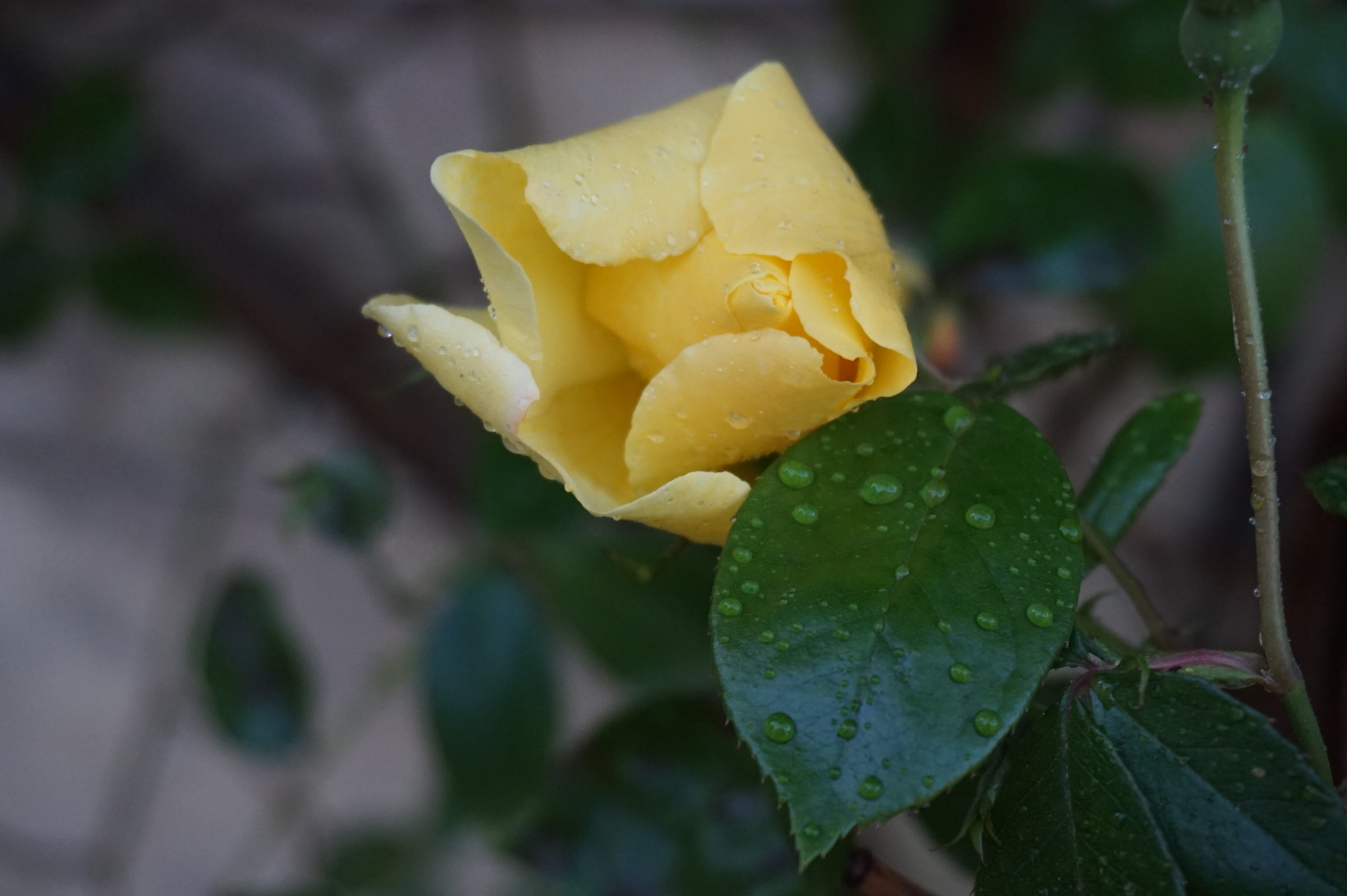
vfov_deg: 22.6
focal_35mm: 60
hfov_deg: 33.4
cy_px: 448
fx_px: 2244
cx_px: 674
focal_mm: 40
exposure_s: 1/80
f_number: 5.6
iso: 1250
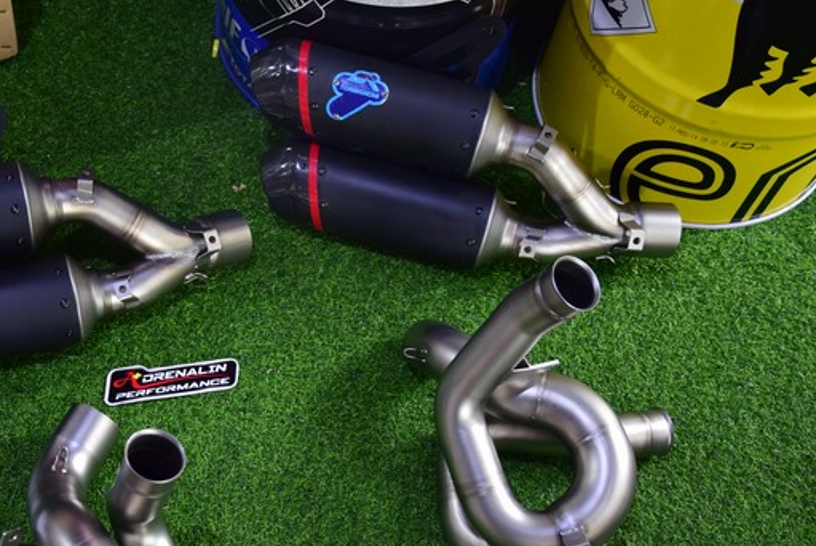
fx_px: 1384
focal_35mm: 61
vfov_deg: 22.3
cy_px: 344
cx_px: 192
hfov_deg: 32.2
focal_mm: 26
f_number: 3.2
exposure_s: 1/30
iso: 1000
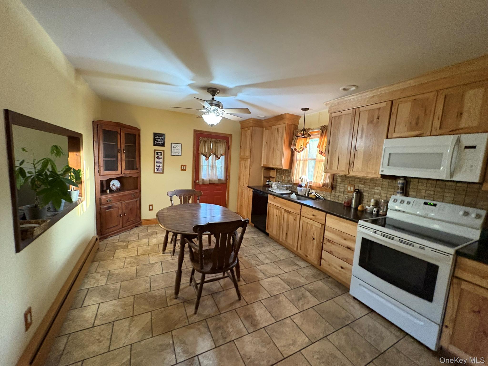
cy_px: 183
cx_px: 244
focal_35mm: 14
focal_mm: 2.22
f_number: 2.2
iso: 640
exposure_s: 1/60
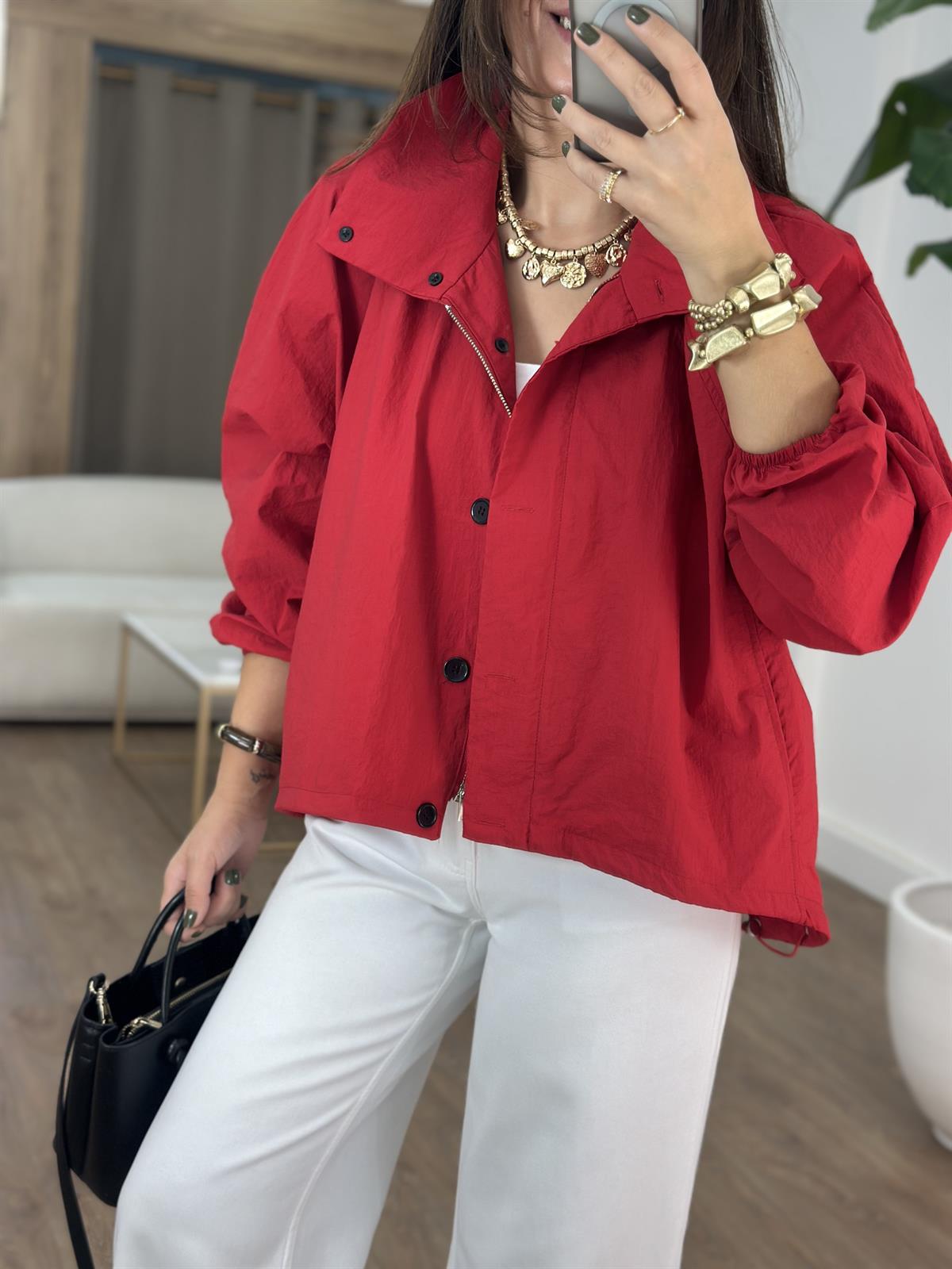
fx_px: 1760
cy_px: 634
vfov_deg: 39.7
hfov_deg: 30.3
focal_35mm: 48
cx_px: 476
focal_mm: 6.86
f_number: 1.78
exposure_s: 1/100
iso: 80
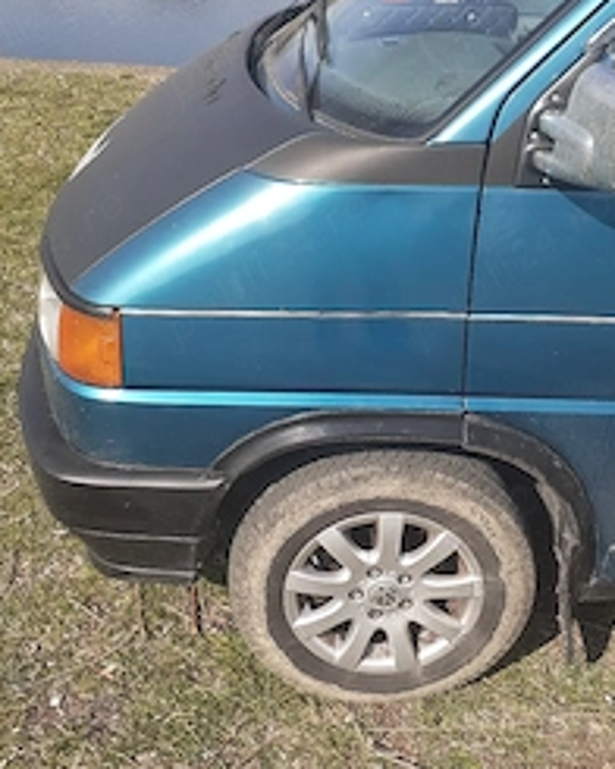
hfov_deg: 34.9
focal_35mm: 43
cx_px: 329
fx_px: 978
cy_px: 304
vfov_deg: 42.7
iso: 40
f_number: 1.9
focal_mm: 3.6
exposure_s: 1/1250
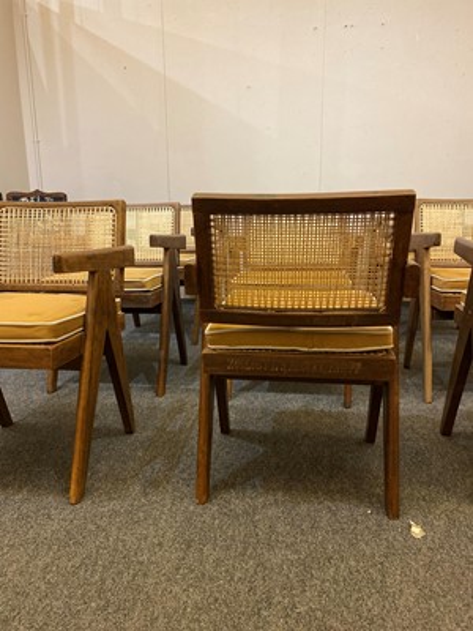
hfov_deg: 53.1
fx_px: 474
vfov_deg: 67.3
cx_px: 236
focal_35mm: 26
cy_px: 316
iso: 250
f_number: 1.8
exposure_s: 1/50
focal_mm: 4.25
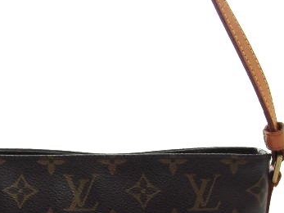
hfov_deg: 20.7
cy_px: 181
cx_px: 75
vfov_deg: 15.6
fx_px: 771
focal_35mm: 94
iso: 125
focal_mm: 9.16
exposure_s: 1/80
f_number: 4
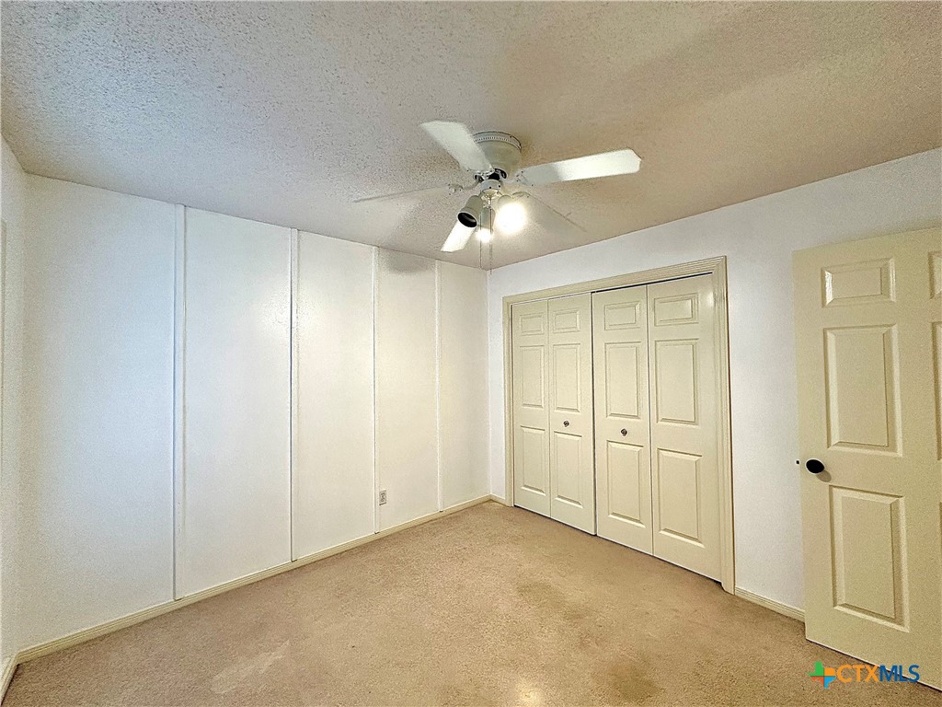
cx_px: 471
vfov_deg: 85.7
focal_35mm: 14
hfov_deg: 102.1
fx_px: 381
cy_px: 354
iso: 160
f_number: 2.2
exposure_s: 1/60
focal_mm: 2.22
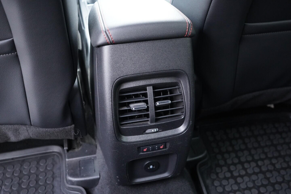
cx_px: 146
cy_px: 97
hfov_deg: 53.1
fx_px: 291
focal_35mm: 36
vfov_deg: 36.9
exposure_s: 1/40
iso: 2500
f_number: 2.8
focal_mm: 24
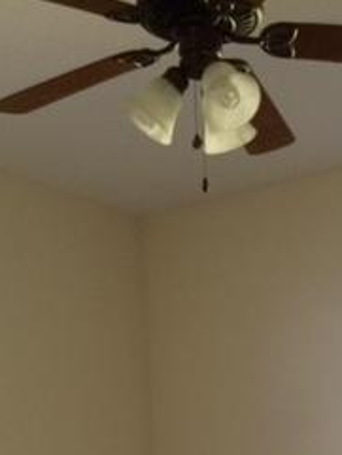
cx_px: 270
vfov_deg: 22.5
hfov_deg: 19.0
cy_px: 600
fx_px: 1013
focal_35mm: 77
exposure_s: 1/15
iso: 32
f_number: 2.2
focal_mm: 4.15
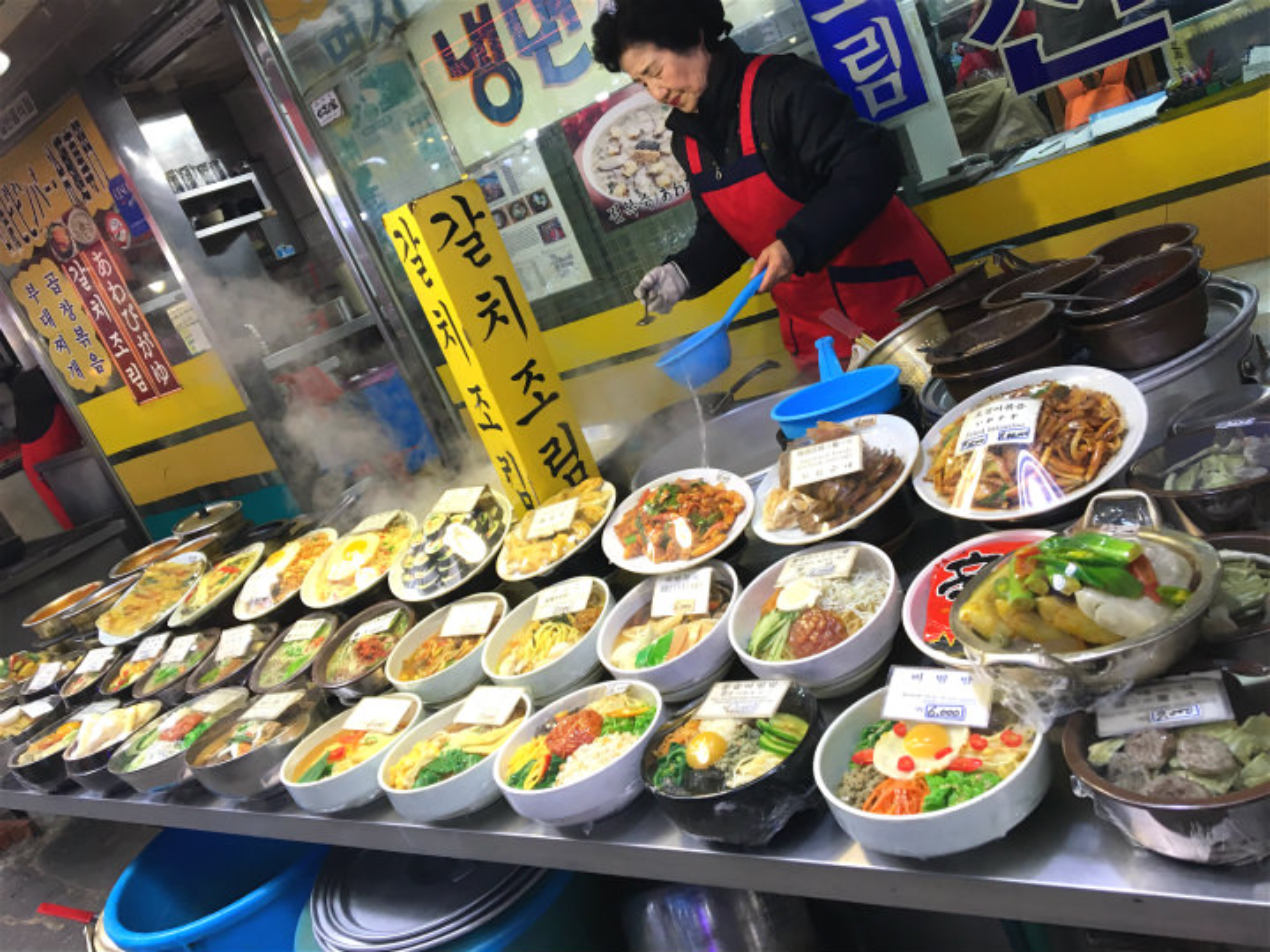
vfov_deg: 48.2
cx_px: 635
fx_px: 1064
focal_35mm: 29
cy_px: 476
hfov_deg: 61.7
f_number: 2.2
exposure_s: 1/30
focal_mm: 4.15
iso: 32
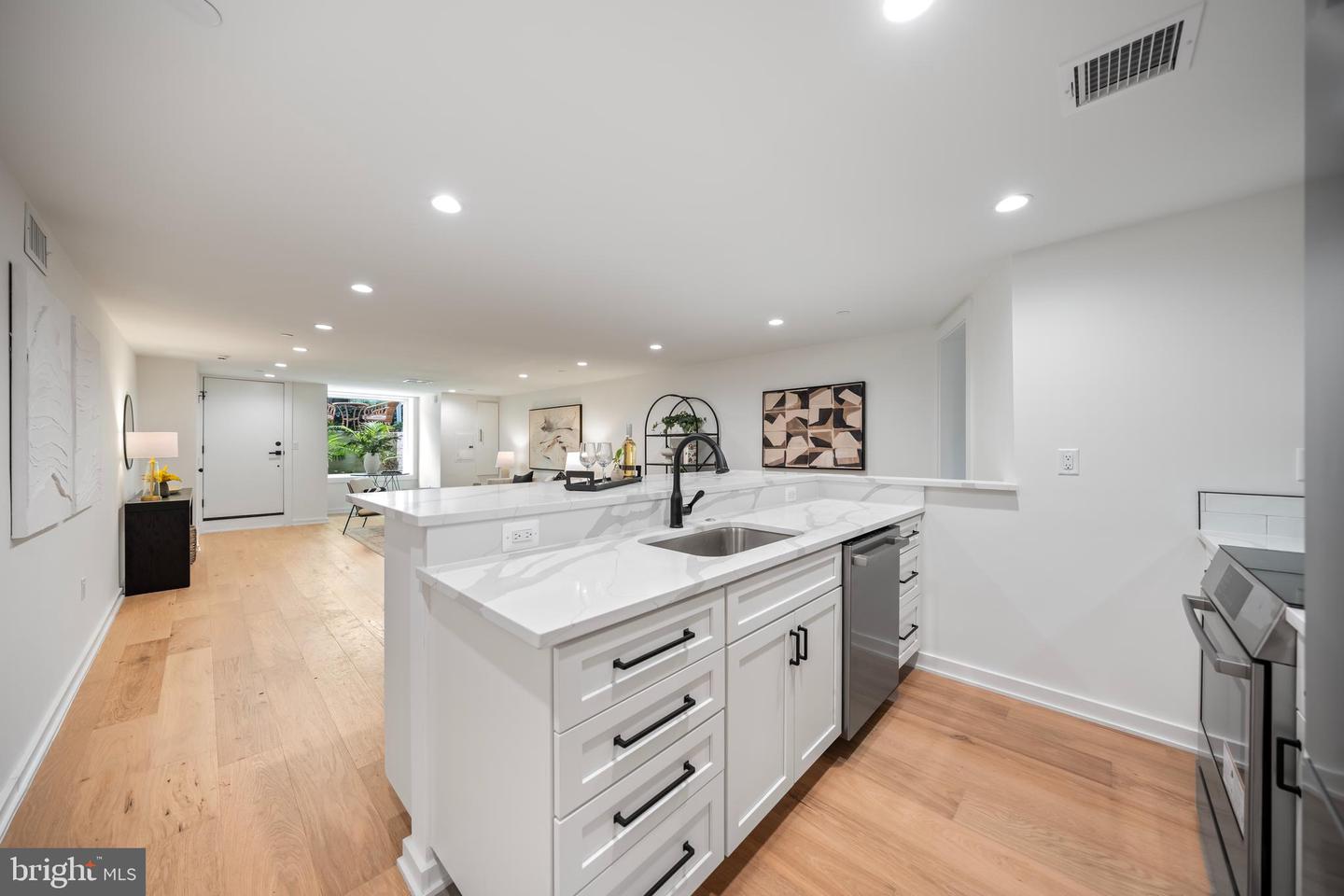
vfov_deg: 90.0
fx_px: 448
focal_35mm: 12
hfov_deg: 112.6
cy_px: 448
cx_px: 672
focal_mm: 12
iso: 800
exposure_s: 1/20
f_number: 4
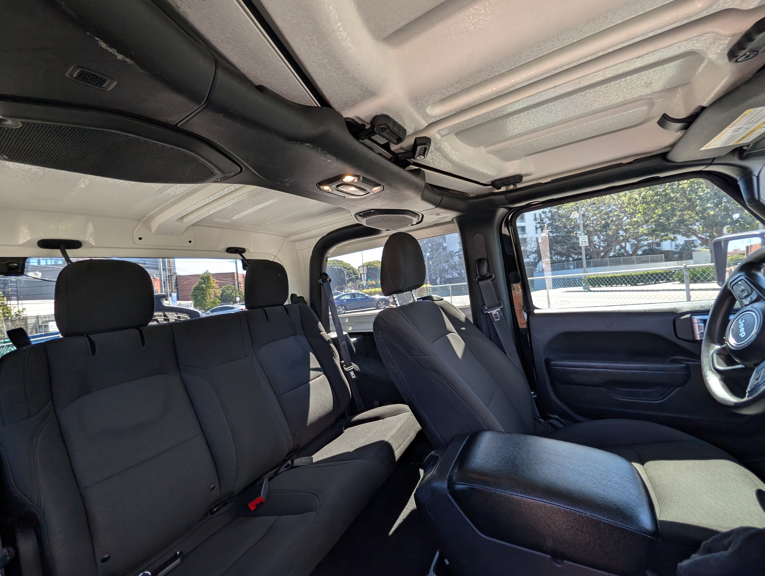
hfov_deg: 110.5
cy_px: 288
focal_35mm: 12
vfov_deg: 94.6
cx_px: 382
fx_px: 266
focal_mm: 2.02
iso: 61
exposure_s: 1/193
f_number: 1.7
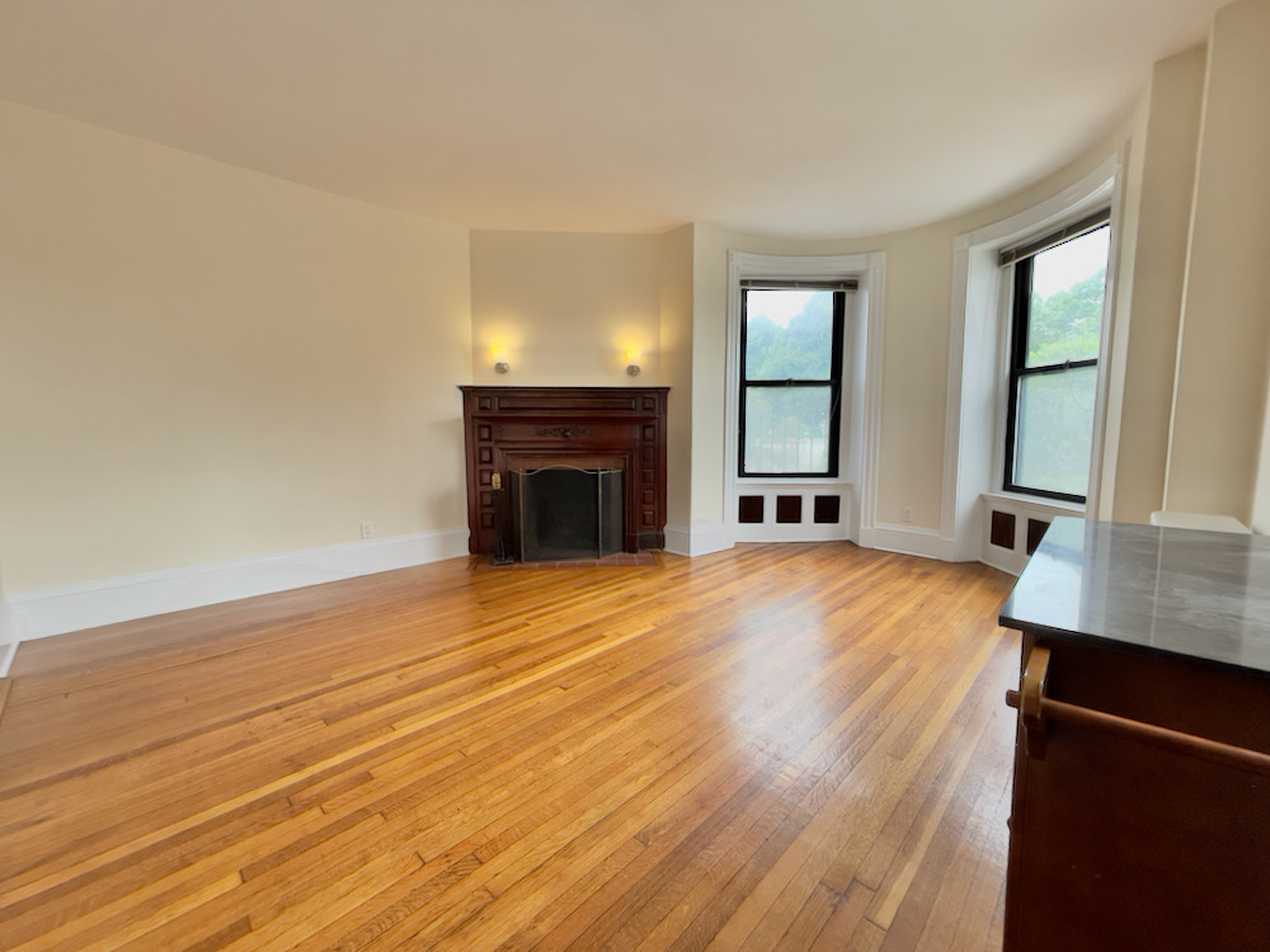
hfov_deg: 106.2
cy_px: 476
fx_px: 477
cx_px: 635
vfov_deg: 89.9
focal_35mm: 13
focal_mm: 1.54
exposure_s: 1/121
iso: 100
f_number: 2.4
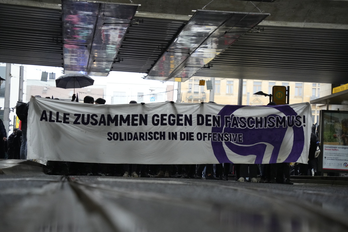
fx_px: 879
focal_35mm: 91
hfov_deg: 22.4
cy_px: 116
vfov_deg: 15.0
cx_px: 174
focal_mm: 91
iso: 5000
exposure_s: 1/1000
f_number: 4.5
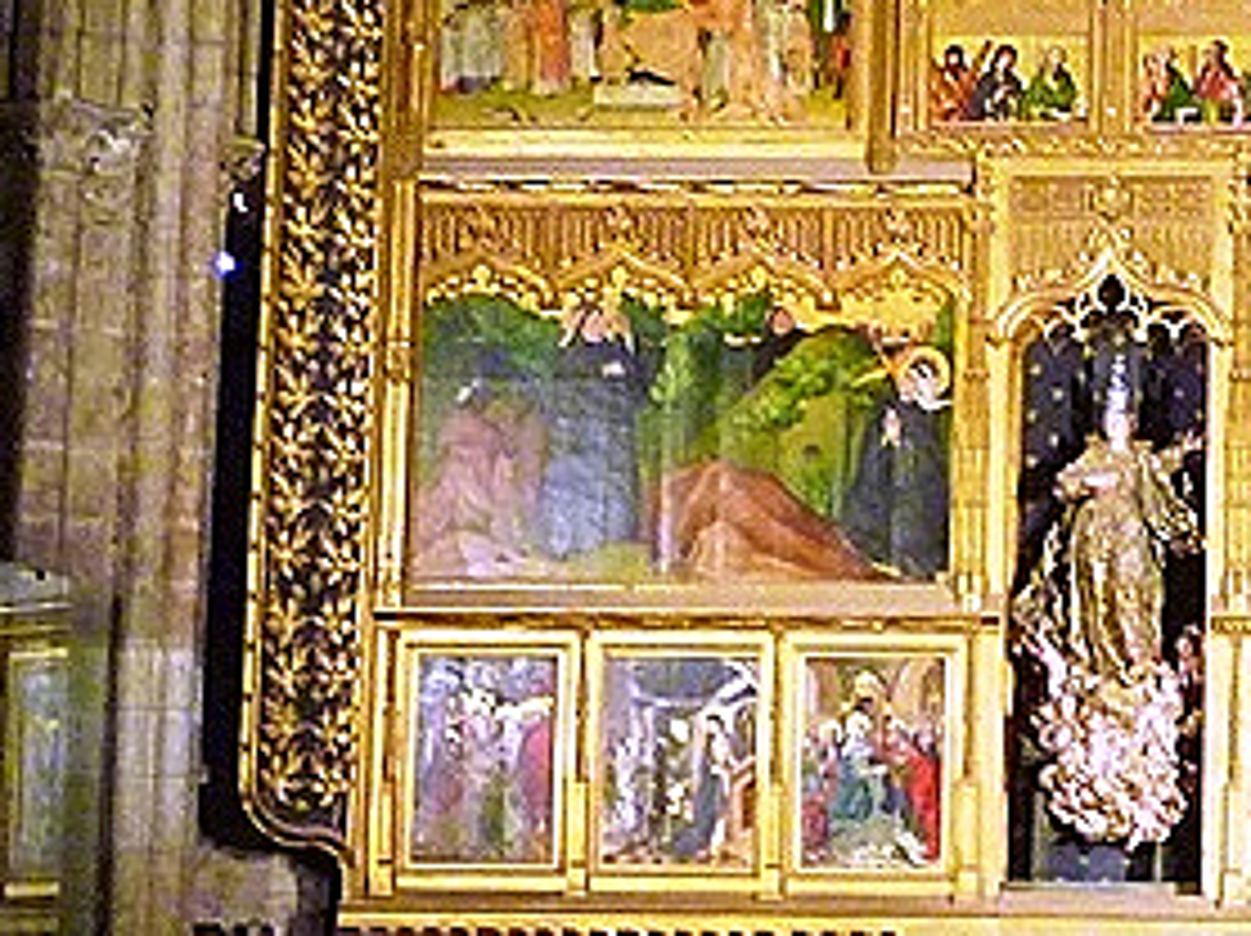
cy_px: 234
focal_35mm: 166
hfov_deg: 11.8
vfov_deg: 8.9
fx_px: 5994
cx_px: 1125
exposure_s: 1/8
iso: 400
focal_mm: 7.1
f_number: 4
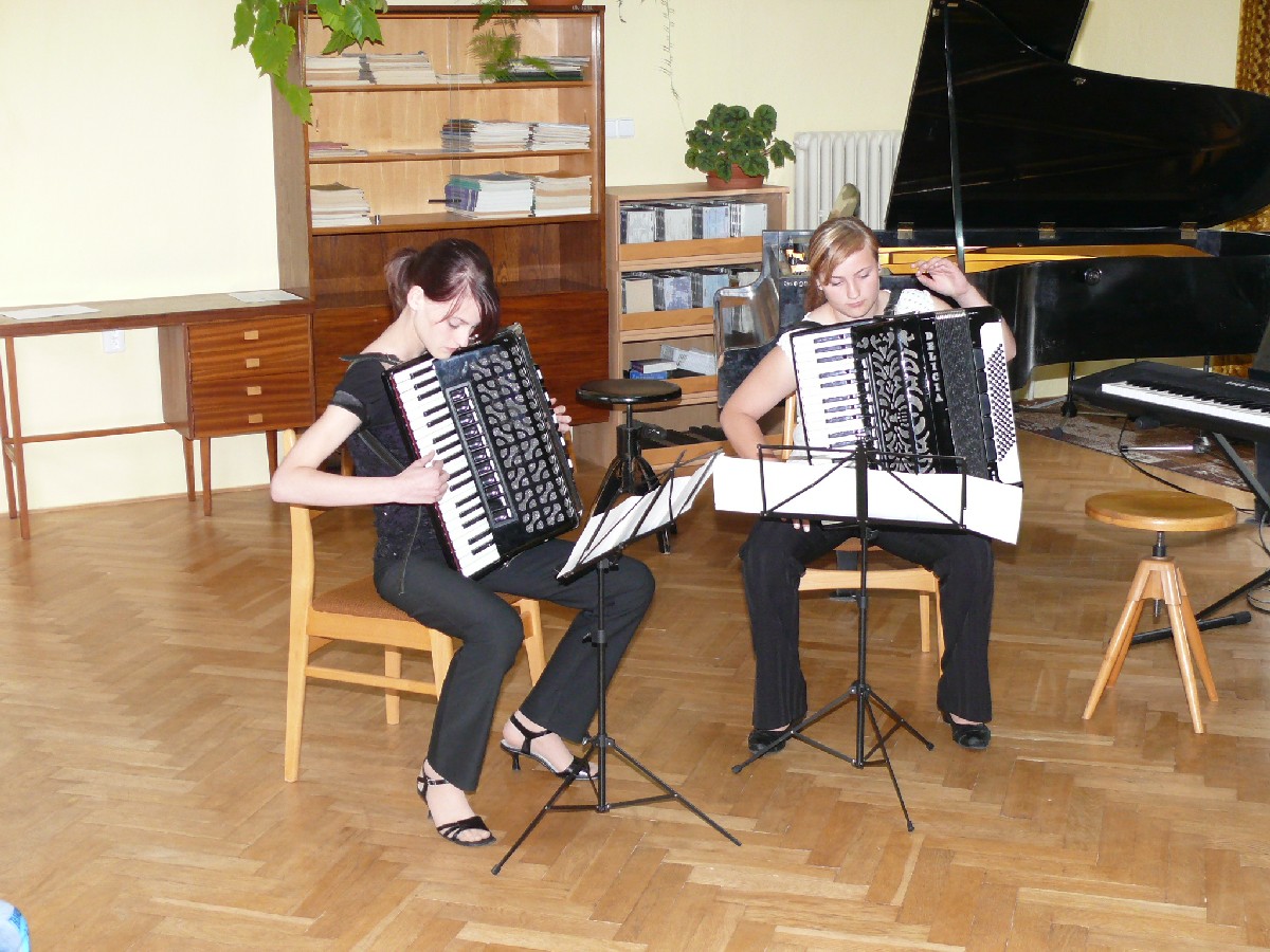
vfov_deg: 28.6
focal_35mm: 51
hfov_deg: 37.5
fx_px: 1871
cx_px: 635
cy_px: 476
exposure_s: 1/30
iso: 200
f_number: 3.2
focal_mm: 9.3
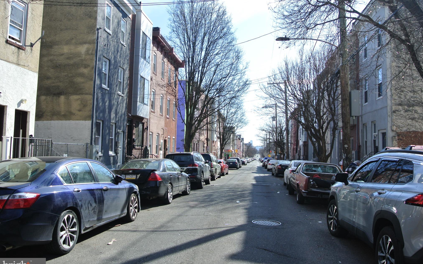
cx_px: 214
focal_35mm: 30
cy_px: 130
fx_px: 346
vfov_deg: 41.8
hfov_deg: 62.9
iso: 100
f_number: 4.5
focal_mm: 11
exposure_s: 1/500
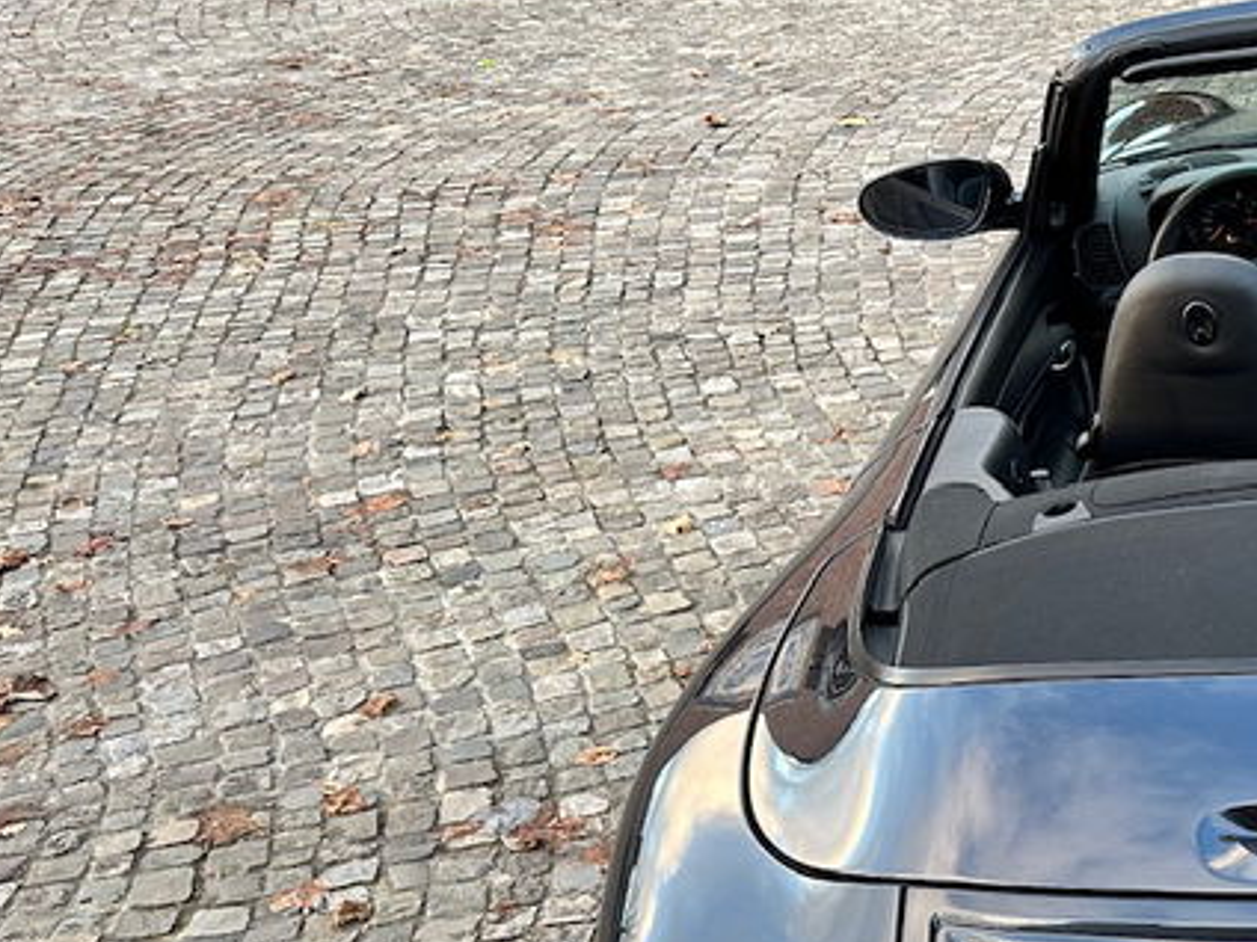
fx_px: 2106
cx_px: 1450
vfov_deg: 24.0
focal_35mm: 58
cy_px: 960
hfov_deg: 29.3
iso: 125
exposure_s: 1/121
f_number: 1.78
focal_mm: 6.86
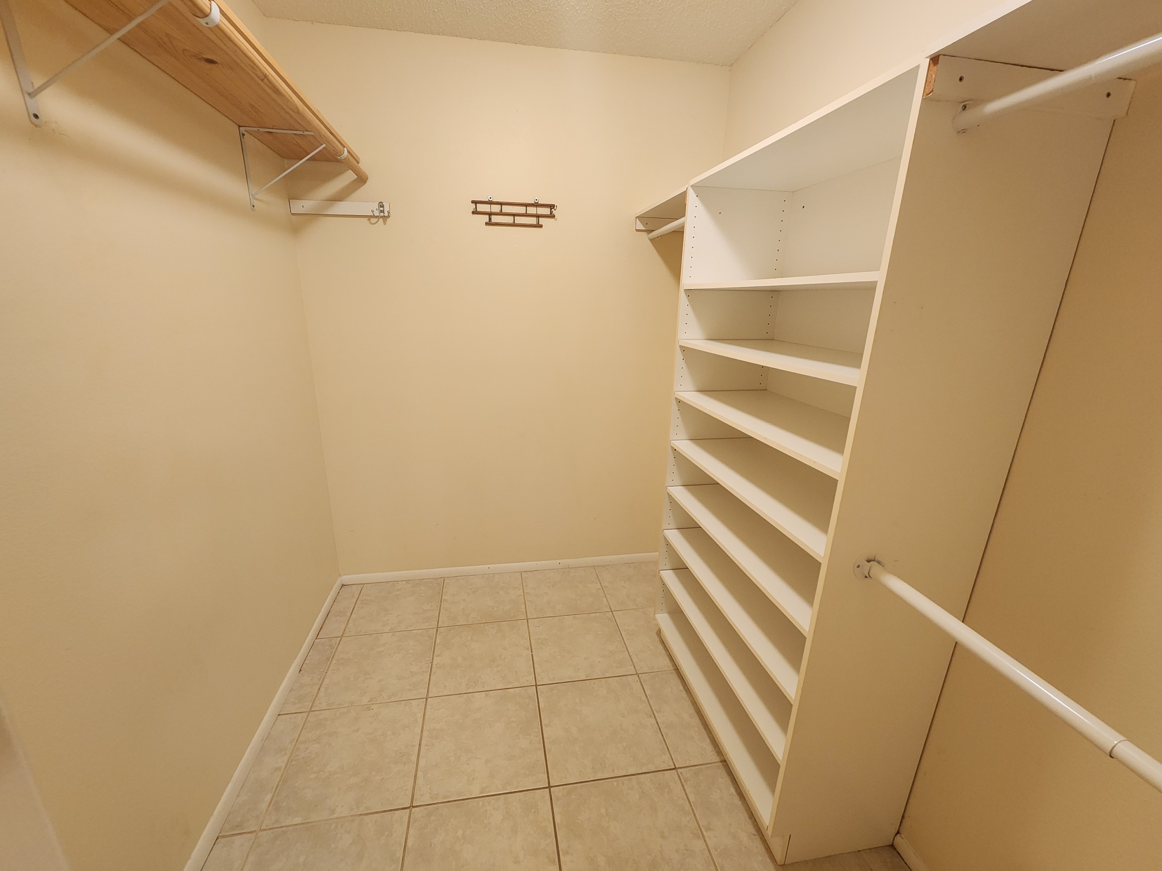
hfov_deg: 106.2
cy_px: 436
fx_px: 436
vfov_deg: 89.9
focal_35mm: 13
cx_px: 581
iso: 320
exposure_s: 1/60
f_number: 2.2
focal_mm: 2.2
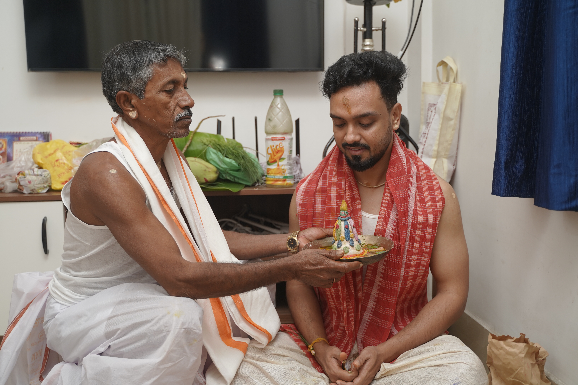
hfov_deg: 48.5
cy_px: 192
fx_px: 642
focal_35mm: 40
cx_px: 289
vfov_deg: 33.4
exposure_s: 1/160
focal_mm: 40
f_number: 2.8
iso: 400
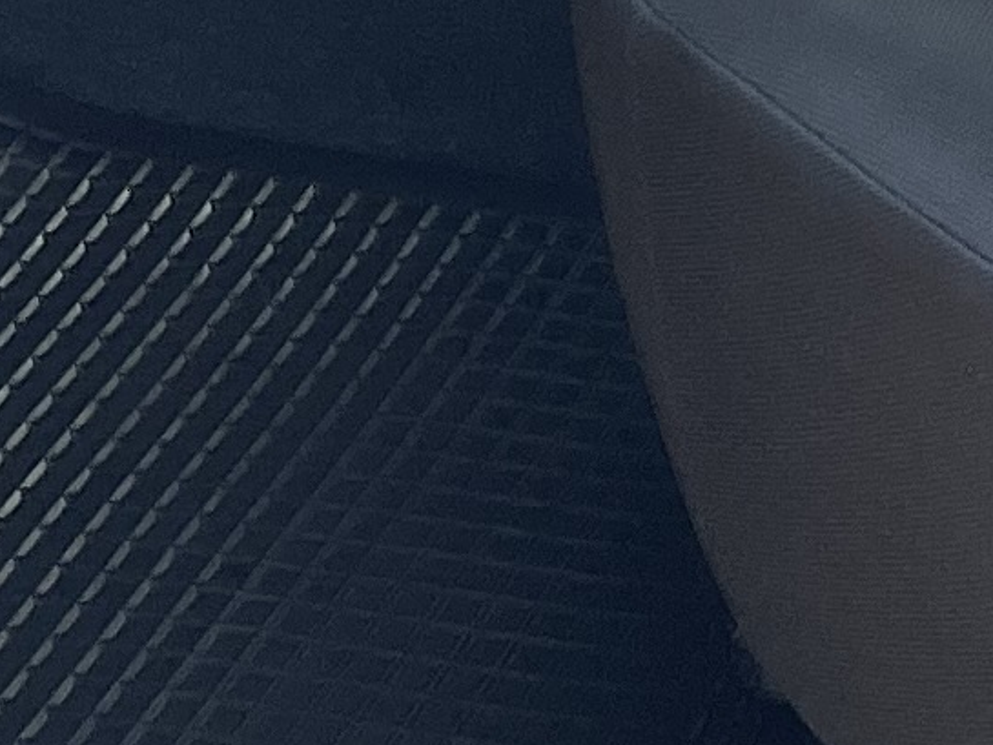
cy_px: -1869
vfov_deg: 6.8
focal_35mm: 185
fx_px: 5308
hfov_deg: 10.3
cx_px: 1592
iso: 32
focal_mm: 5.1
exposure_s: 1/480
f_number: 1.6
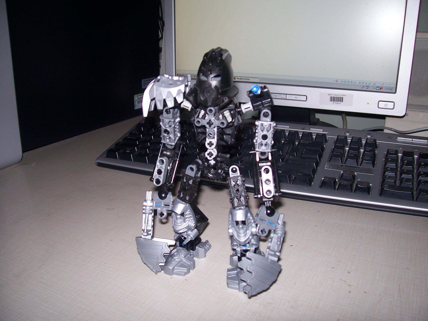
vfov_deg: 41.8
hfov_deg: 54.0
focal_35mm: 34
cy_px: 160
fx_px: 420
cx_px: 214
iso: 80
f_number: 2.7
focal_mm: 5.6
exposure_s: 1/60
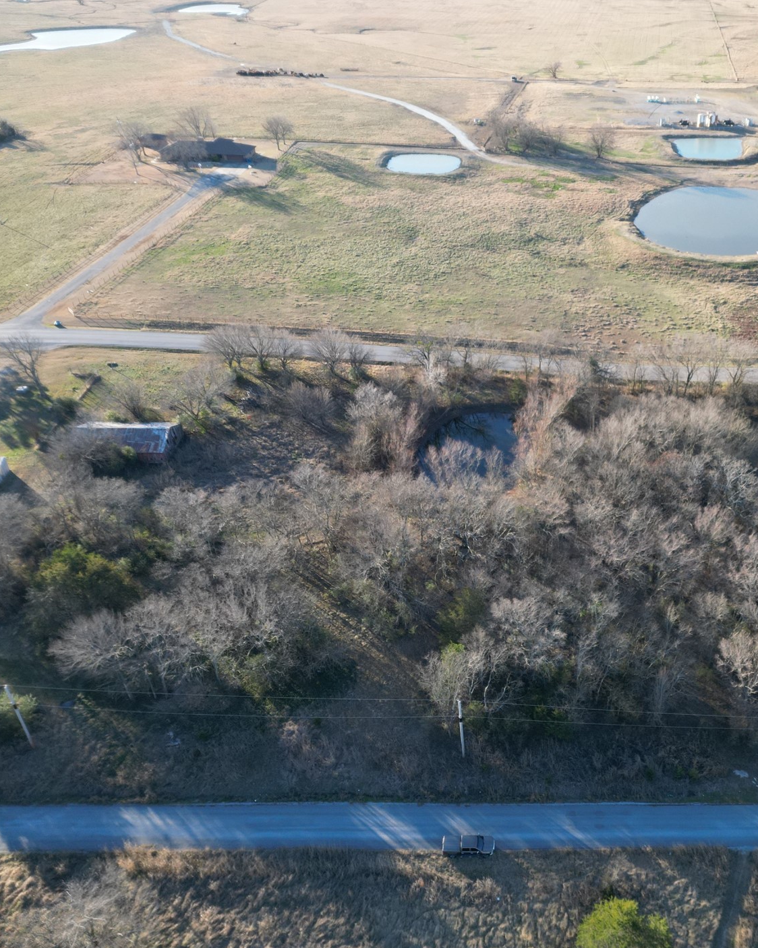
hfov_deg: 44.1
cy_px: 477
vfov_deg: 55.7
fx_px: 898
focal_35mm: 32
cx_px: 580
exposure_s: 1/500
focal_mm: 6.72
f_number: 1.7
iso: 140
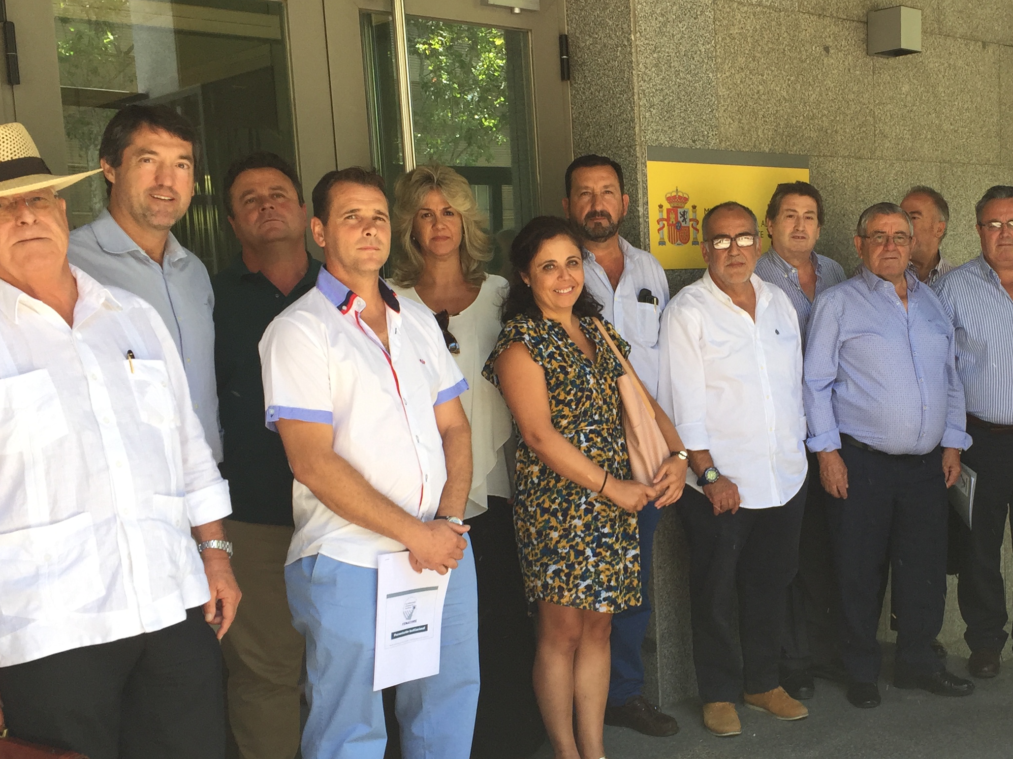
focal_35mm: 46
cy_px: 464
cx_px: 729
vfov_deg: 31.4
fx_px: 1346
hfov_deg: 40.4
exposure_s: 1/100
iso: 32
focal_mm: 4.15
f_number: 2.2
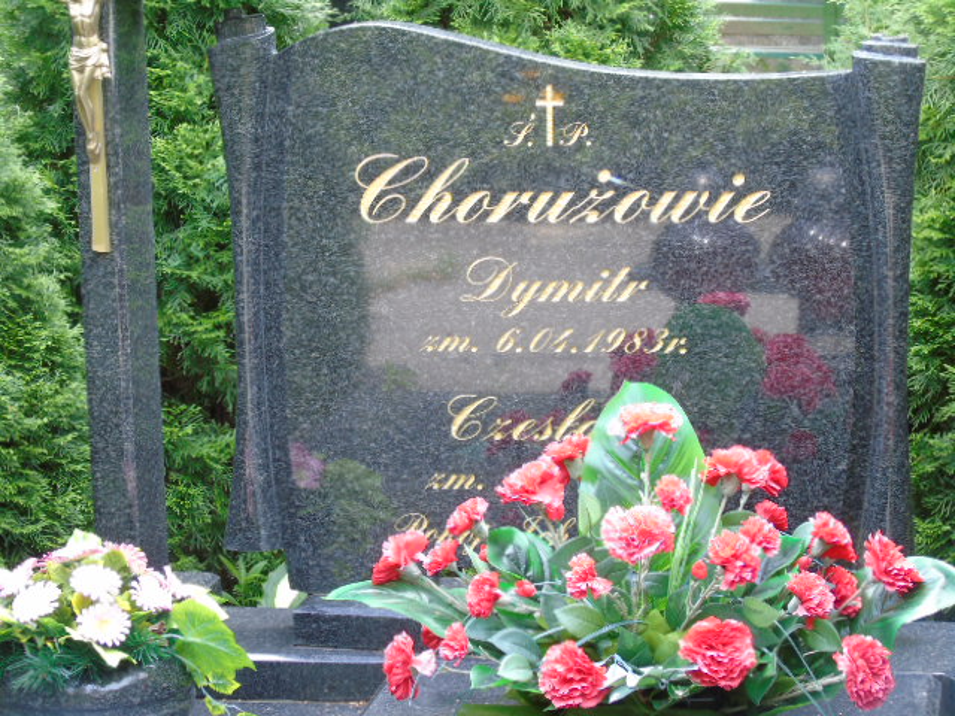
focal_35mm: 108
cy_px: 358
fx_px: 2980
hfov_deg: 18.2
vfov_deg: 13.7
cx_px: 478
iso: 100
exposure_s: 1/30
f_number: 4.4
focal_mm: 19
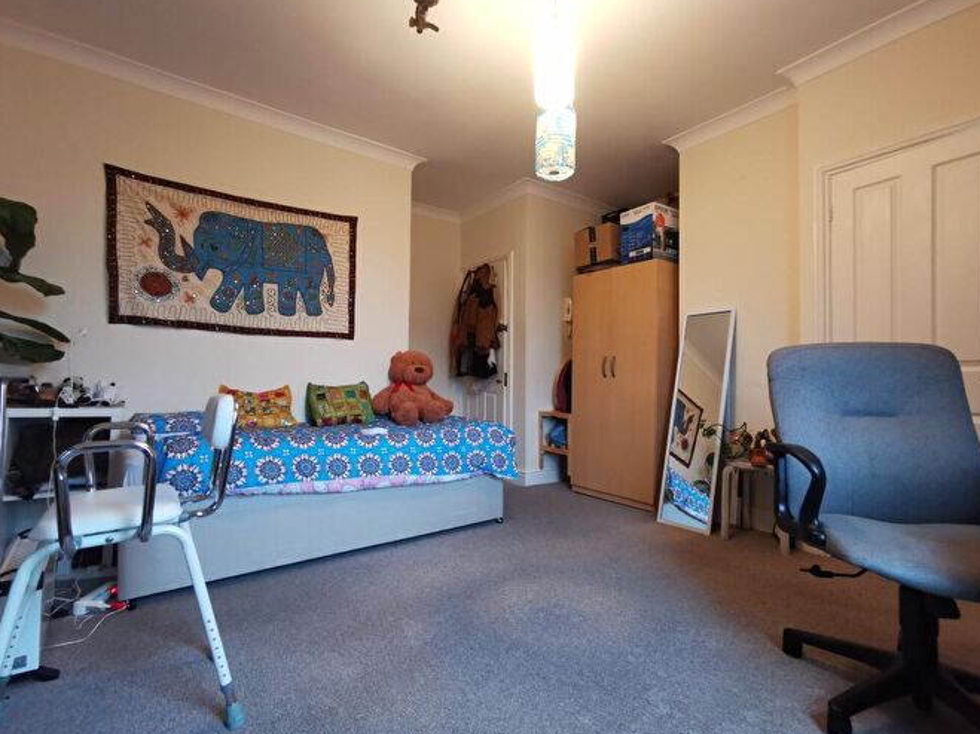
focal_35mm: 17
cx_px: 495
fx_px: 481
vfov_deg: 74.7
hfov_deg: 91.0
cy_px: 371
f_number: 2.2
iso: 500
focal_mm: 2.35
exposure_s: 1/20
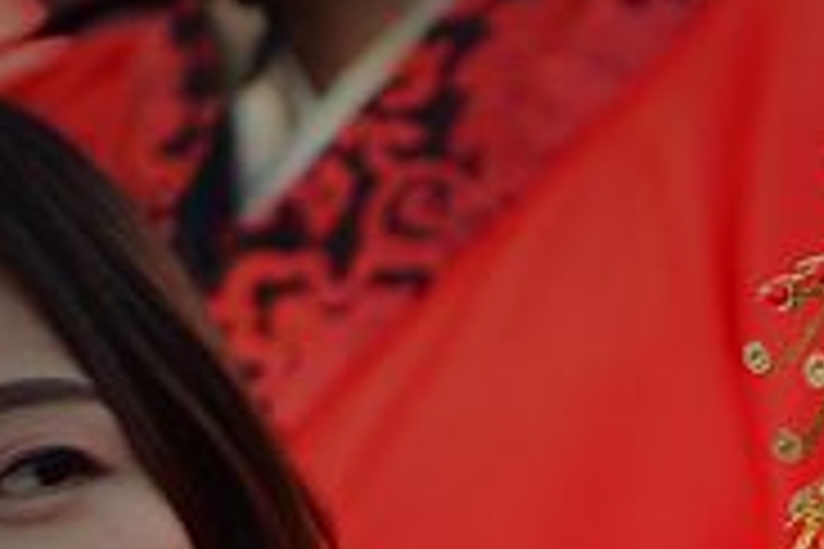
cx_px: 1103
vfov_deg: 1.3
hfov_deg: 1.9
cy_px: 1233
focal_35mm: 1063
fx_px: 24329
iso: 250
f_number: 2.8
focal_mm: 190
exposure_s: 1/400
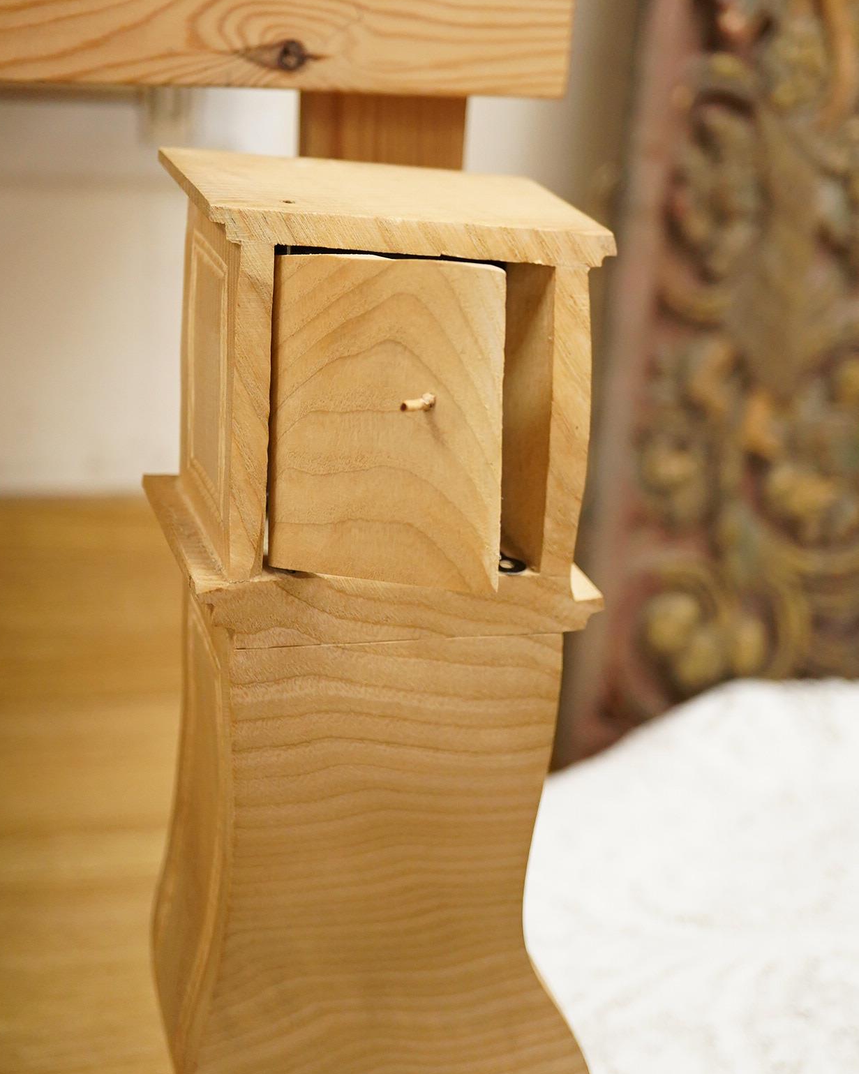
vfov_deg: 34.6
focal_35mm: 54
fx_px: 1716
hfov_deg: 28.1
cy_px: 417
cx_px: 429
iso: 2500
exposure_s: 1/400
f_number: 3.5
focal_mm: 30
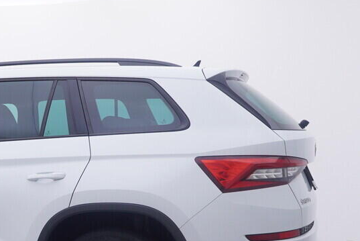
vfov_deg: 22.1
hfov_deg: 30.6
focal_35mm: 60
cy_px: 211
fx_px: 604
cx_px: -7
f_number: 5
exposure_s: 1/80
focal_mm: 15
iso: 200
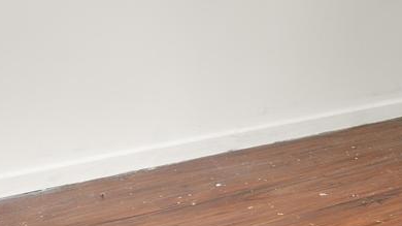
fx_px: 938
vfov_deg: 12.9
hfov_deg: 22.3
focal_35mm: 88
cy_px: -121
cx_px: 481
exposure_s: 10
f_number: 9
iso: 200
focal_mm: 16
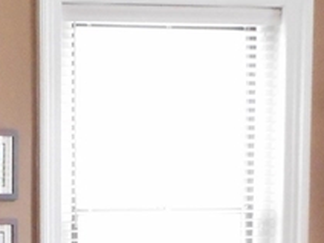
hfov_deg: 16.1
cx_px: 26
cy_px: 376
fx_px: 1133
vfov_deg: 11.7
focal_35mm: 121
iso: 400
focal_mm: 4.5
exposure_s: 1/20
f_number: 3.7
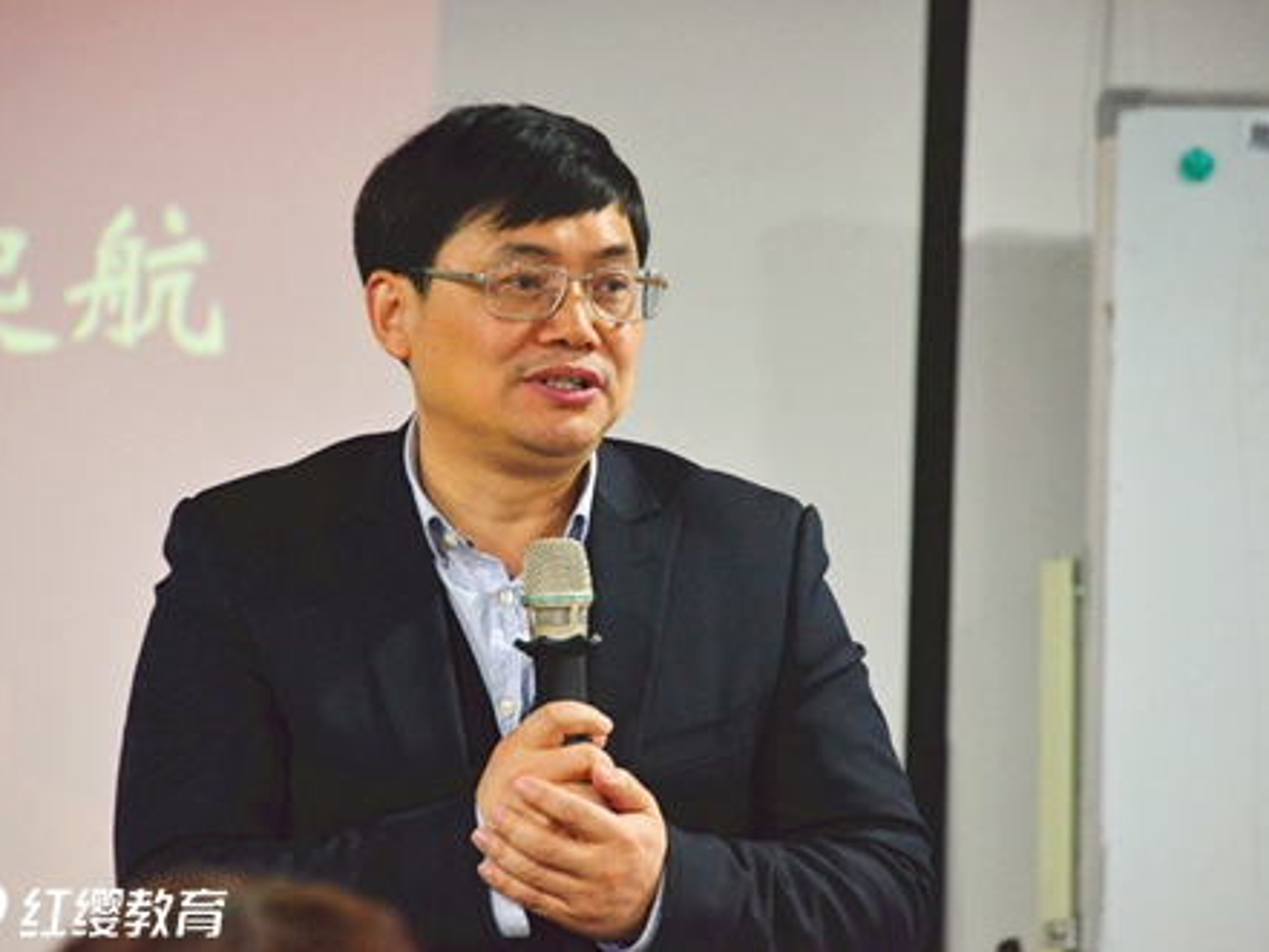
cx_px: 599
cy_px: 476
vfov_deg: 4.5
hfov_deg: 6.1
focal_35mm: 327
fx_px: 11991
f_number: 5.6
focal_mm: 300
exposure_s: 1/80
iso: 4000
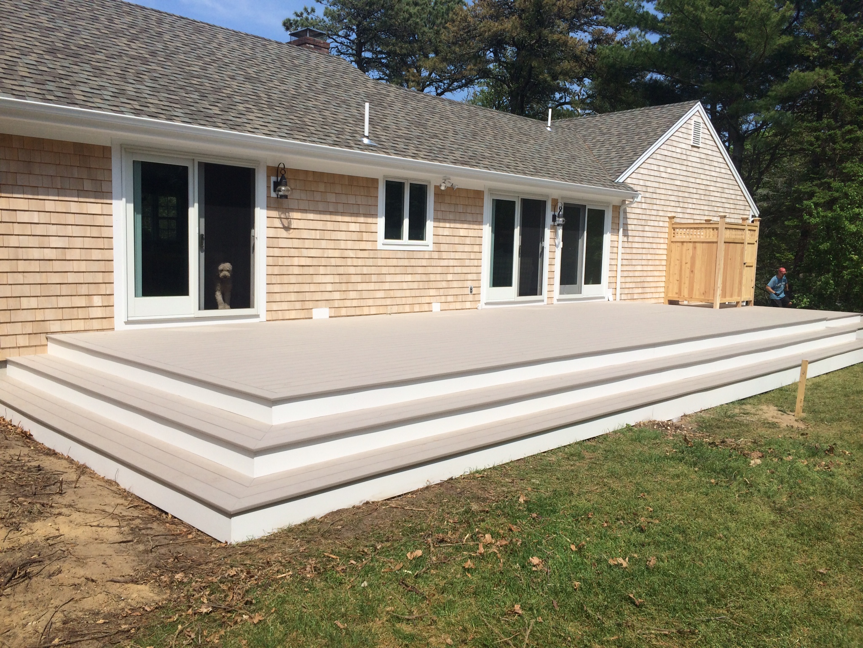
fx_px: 748
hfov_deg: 60.0
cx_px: 432
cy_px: 324
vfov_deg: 46.8
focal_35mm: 30
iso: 40
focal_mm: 4.12
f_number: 2.2
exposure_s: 1/3425
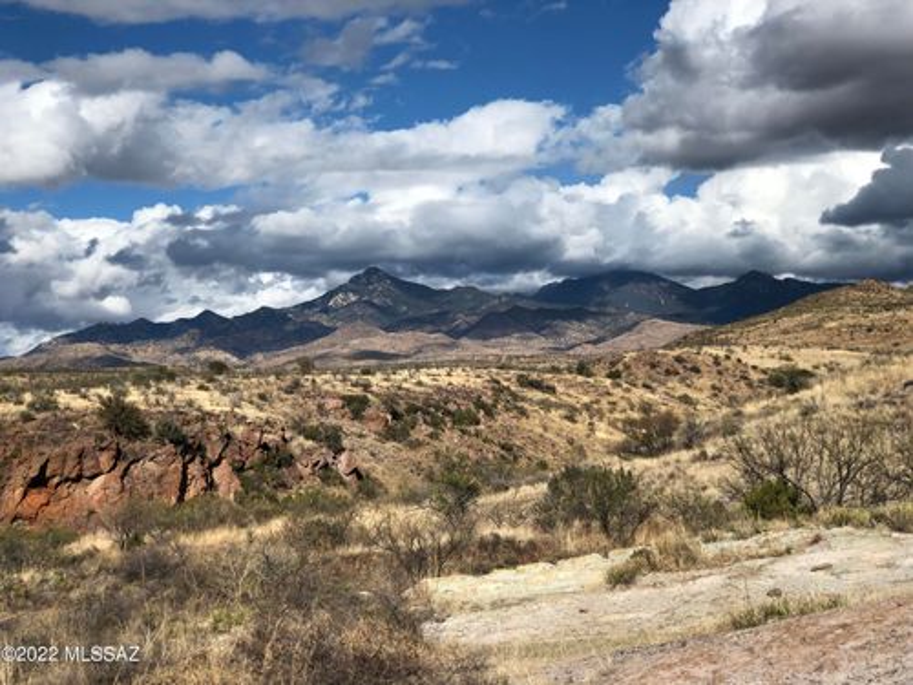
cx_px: 456
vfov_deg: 25.7
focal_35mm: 57
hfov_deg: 33.8
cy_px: 342
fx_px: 1503
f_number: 2.8
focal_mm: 6.6
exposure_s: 1/1621
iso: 20
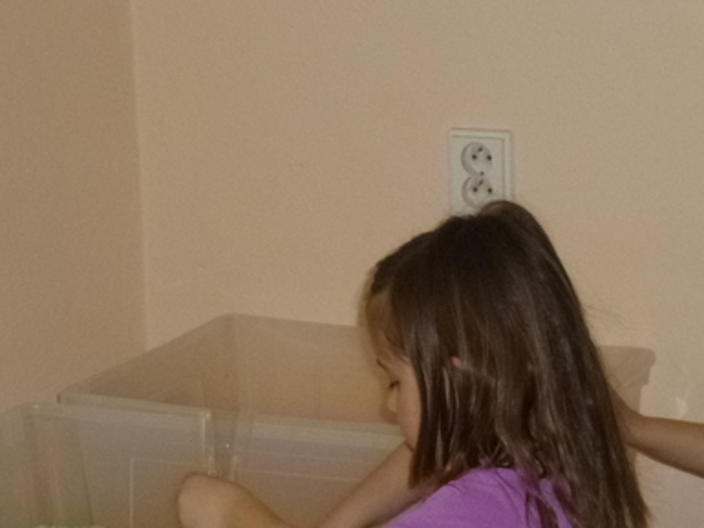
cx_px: 649
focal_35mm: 108
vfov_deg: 13.6
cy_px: 424
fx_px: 2197
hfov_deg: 17.9
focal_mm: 9.2
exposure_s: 1/125
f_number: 4.1
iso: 400
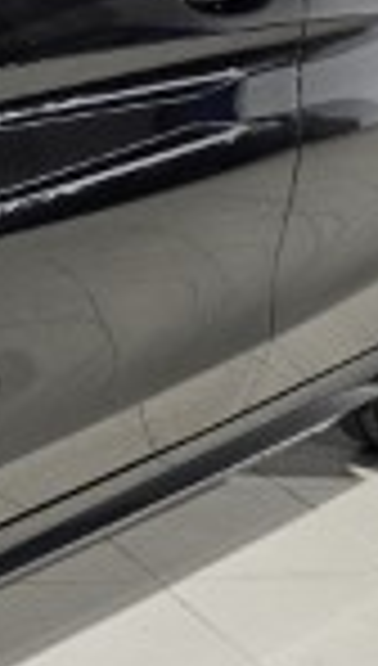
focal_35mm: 108
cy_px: 396
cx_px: -680
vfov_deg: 19.7
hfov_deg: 9.4
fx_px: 1911
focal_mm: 6.3
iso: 200
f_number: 1.7
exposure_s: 1/100
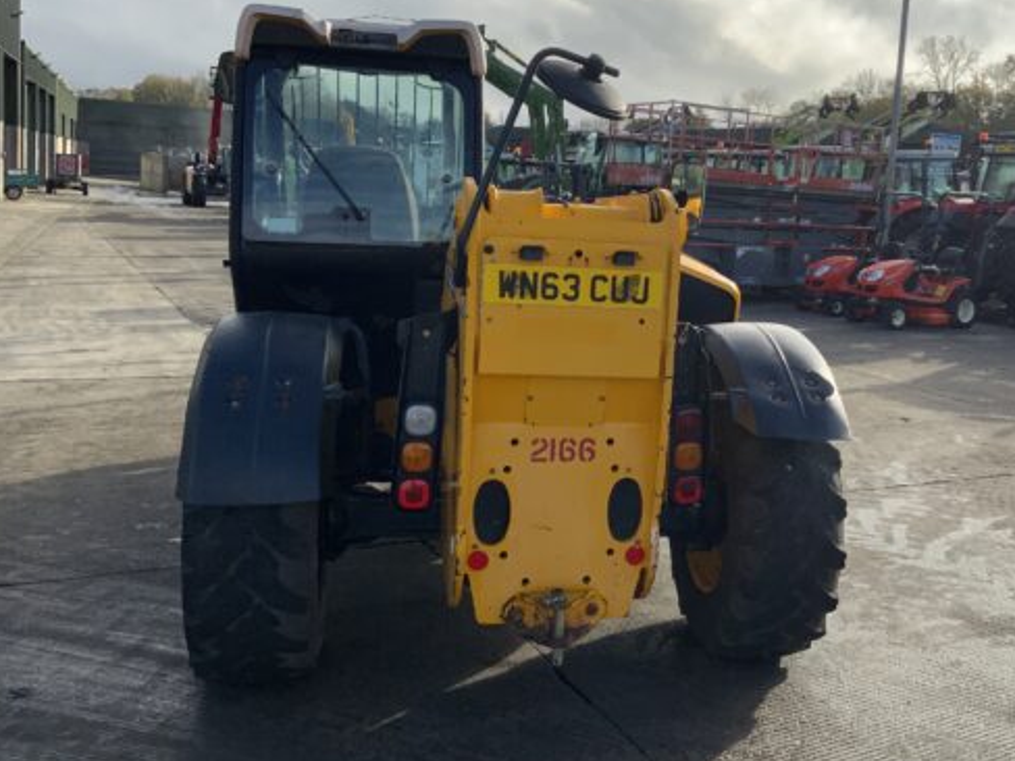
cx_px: 655
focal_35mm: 38
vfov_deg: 37.6
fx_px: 1114
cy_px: 318
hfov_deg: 48.4
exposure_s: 1/2058
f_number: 1.8
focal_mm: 3
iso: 16
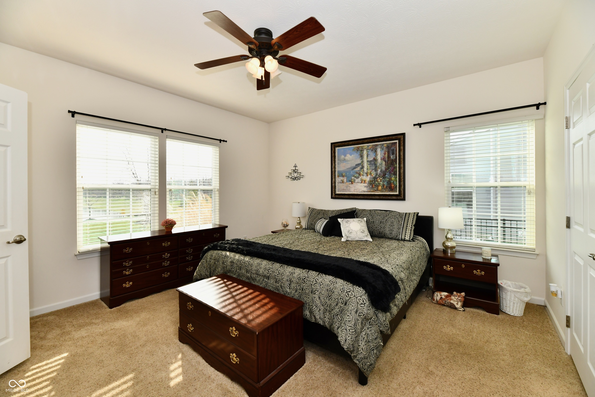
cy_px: 198
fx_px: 231
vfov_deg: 81.2
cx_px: 298
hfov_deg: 104.3
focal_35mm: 14
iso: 640
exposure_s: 1/250
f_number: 8
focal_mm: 14
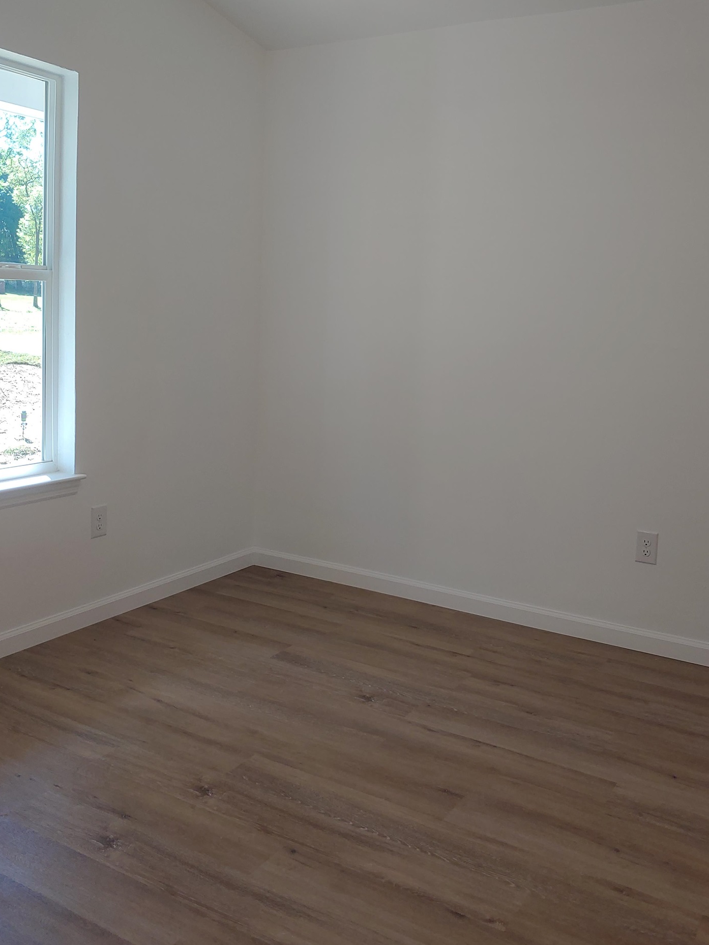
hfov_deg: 45.4
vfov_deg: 58.1
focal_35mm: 31
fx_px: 846
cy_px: 398
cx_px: 368
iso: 50
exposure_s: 1/181
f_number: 1.5
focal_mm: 4.23
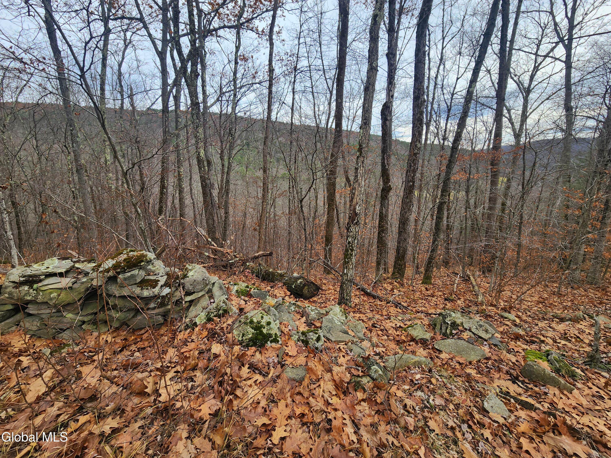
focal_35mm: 13
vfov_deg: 89.9
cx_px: 306
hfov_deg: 106.2
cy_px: 229
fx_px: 229
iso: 50
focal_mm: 2.2
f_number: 2.2
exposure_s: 1/438
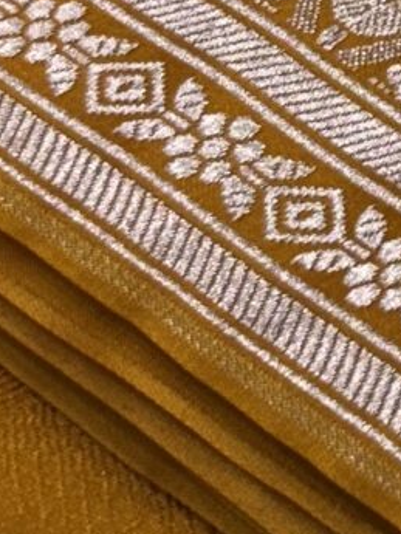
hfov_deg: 7.2
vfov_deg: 10.1
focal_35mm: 193
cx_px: 1005
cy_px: -149
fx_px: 2979
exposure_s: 1/100
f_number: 1.6
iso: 80
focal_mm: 5.96
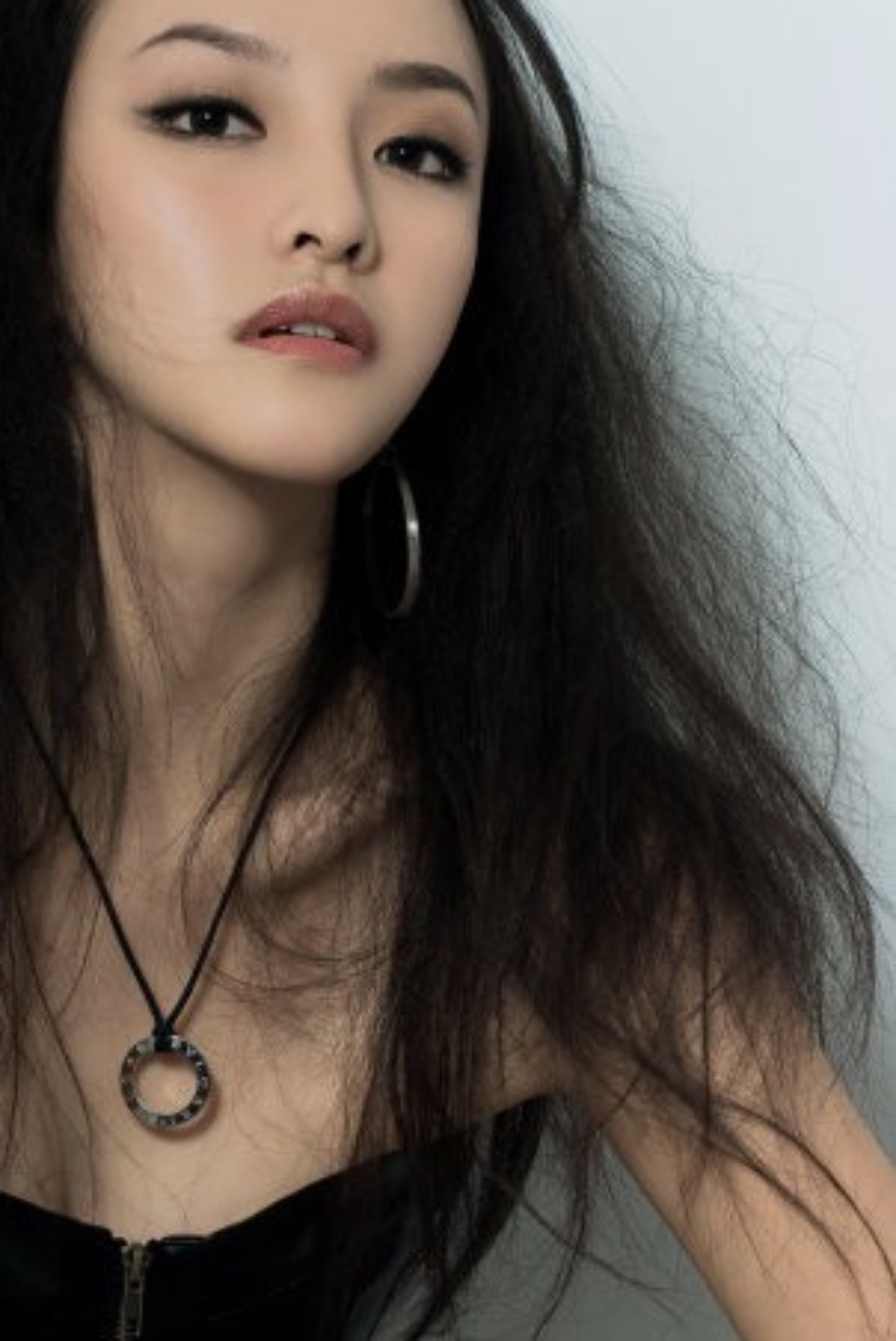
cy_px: 777
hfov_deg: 7.5
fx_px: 6821
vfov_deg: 11.2
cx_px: 215
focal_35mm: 183
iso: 100
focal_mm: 80
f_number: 9
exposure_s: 1/100
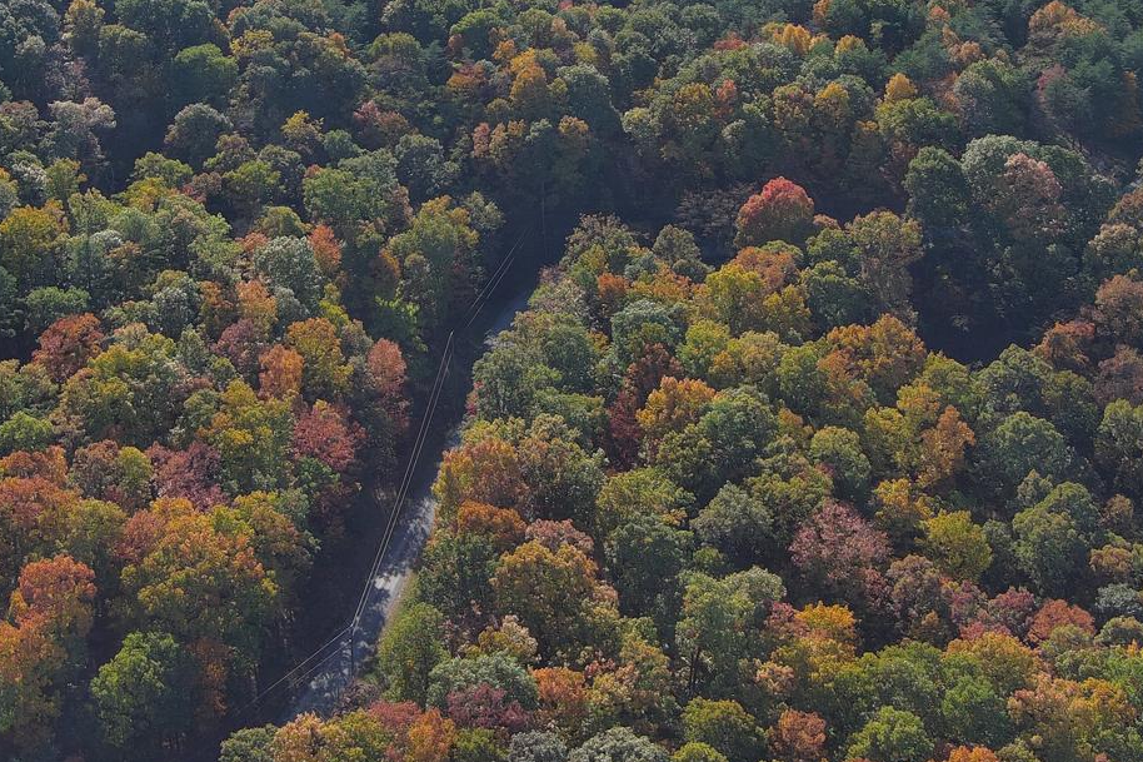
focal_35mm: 65
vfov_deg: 20.2
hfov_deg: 31.0
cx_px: 534
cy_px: -29
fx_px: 2063
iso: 100
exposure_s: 1/578
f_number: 2.8
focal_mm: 10.57
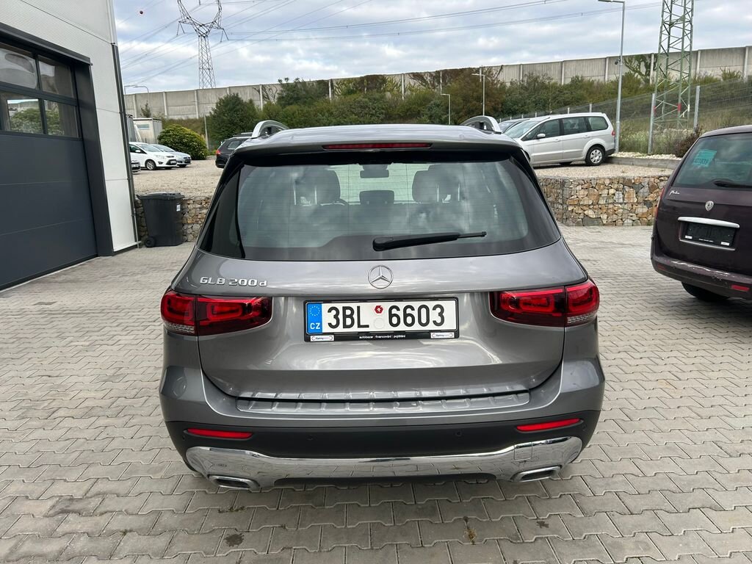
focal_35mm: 26
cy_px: 282
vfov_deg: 53.1
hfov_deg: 67.3
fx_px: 565
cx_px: 376
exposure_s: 1/924
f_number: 1.5
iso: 50
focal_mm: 5.7
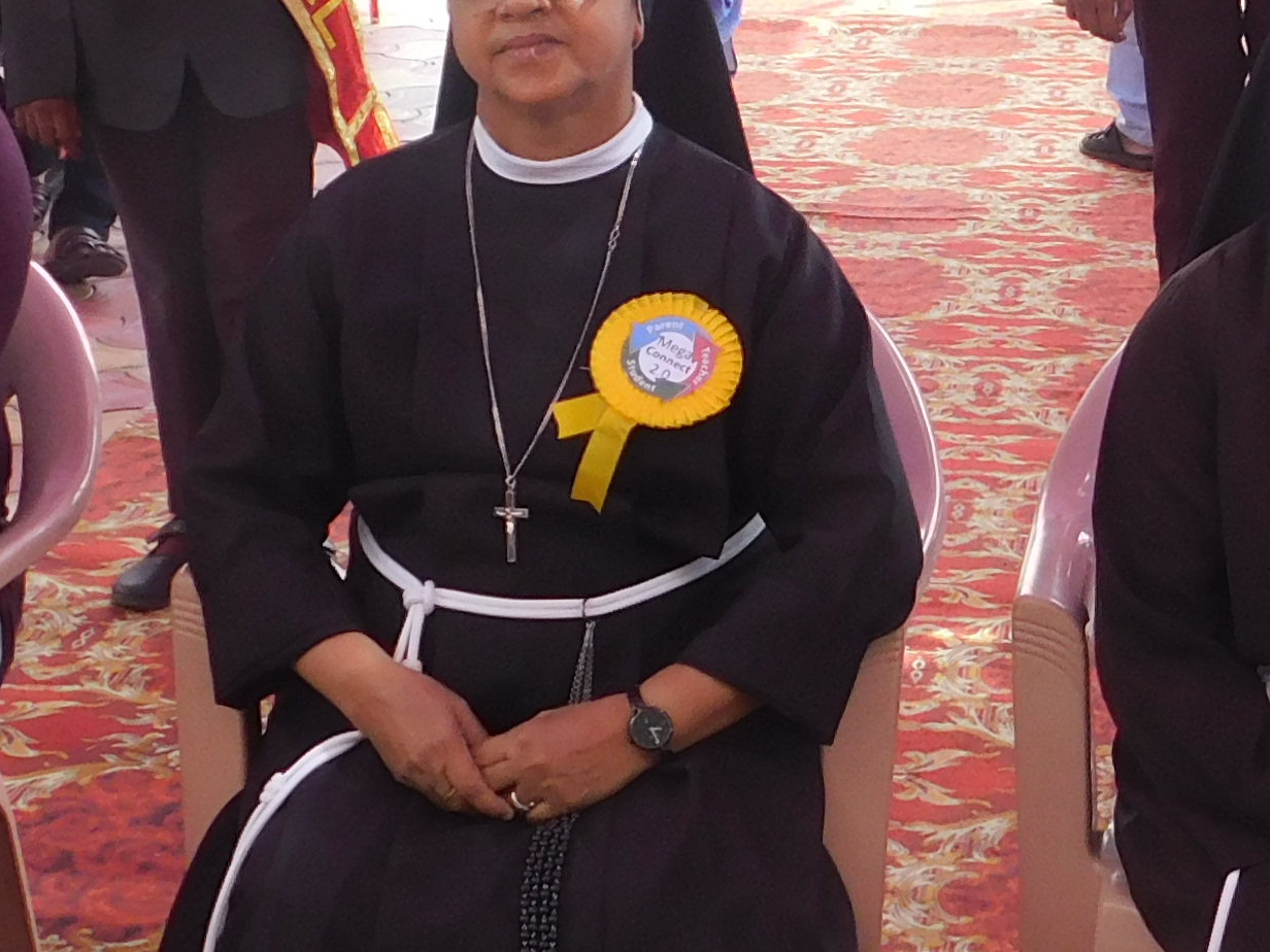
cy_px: 238
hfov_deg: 22.6
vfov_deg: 17.1
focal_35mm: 86
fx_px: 3155
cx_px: 865
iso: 125
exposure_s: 1/250
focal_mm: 4
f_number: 3
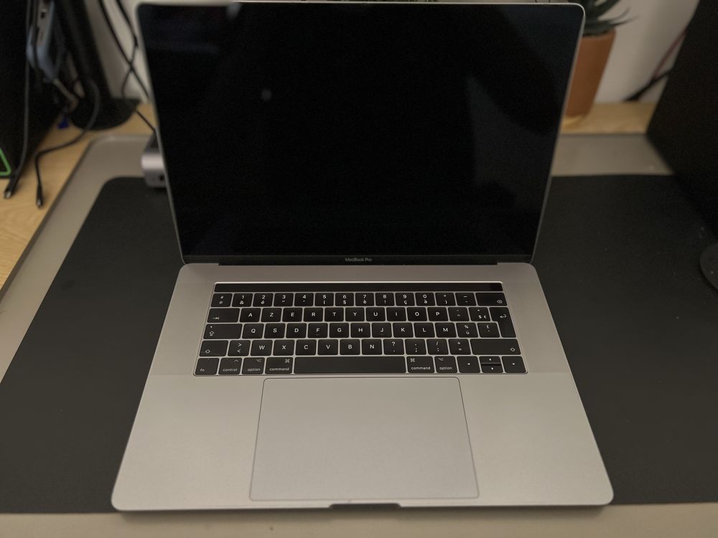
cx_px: 359
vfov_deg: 53.1
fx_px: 539
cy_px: 269
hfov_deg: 67.3
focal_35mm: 26
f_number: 1.5
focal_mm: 5.7
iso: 800
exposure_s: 1/30
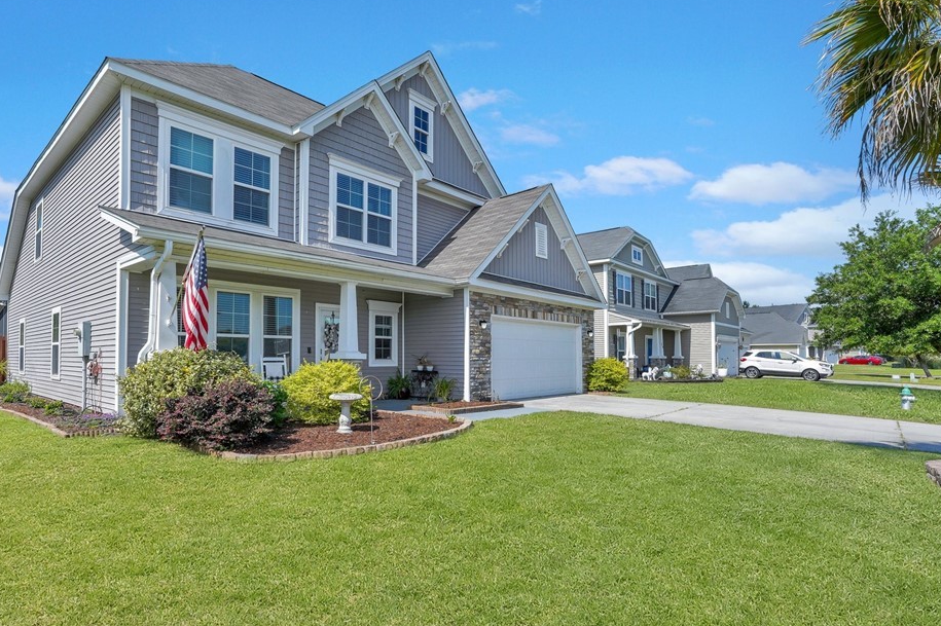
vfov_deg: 64.4
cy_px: 340
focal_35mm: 19
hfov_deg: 86.5
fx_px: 496
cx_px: 409
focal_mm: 16
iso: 320
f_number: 9
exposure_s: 1/640
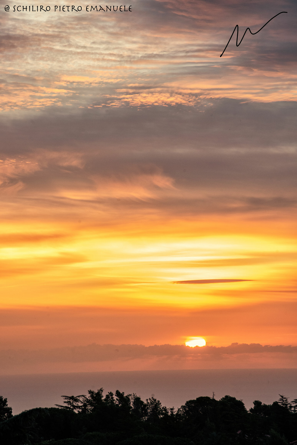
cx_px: 148
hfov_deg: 7.9
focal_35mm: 175
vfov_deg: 11.7
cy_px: 222
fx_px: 2164
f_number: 11
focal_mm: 175
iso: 1250
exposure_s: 1/200
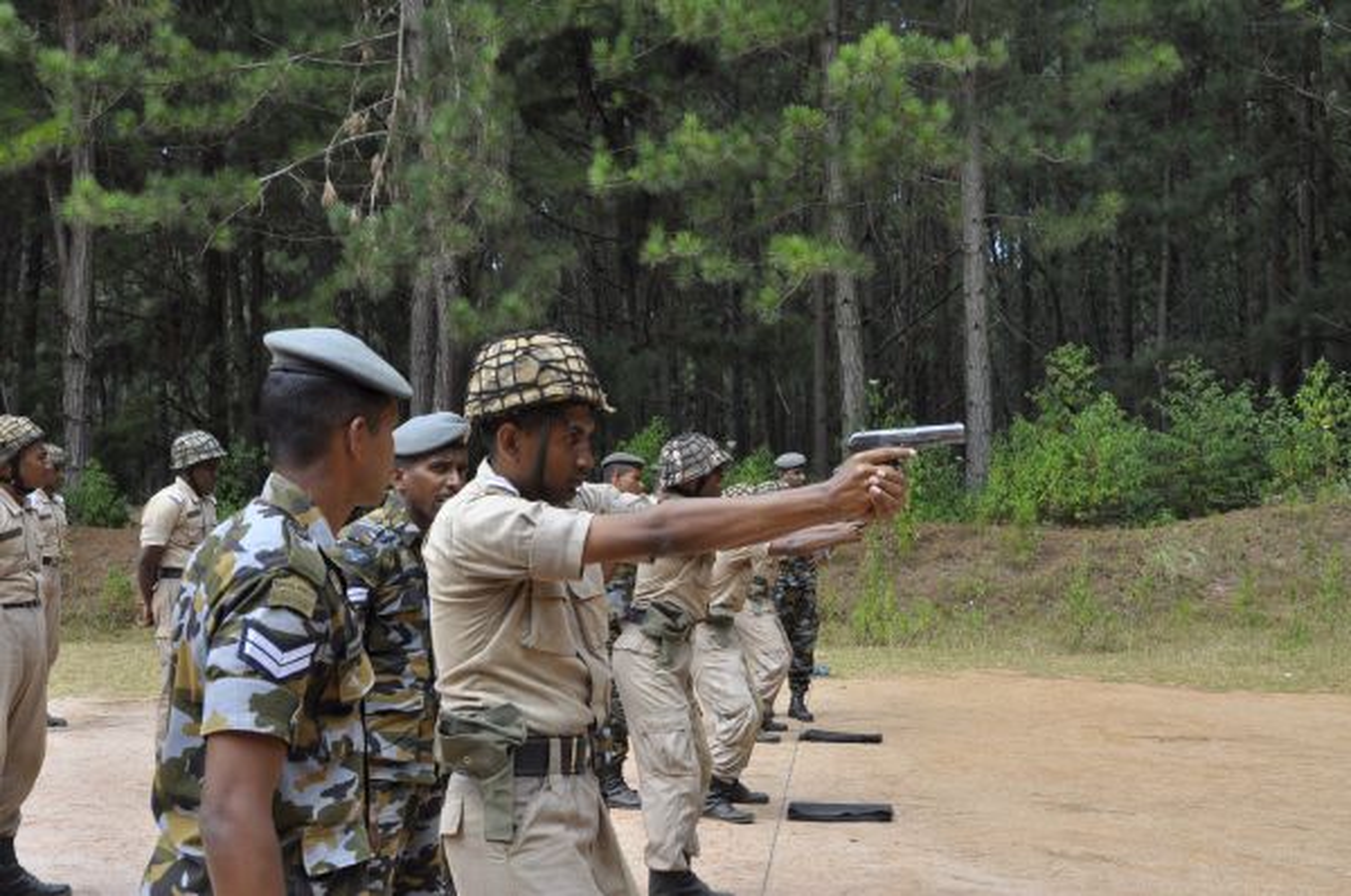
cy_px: 448
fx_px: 1967
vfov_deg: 25.7
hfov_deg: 37.9
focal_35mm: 52
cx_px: 676
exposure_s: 1/125
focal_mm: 35
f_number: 10
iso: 200
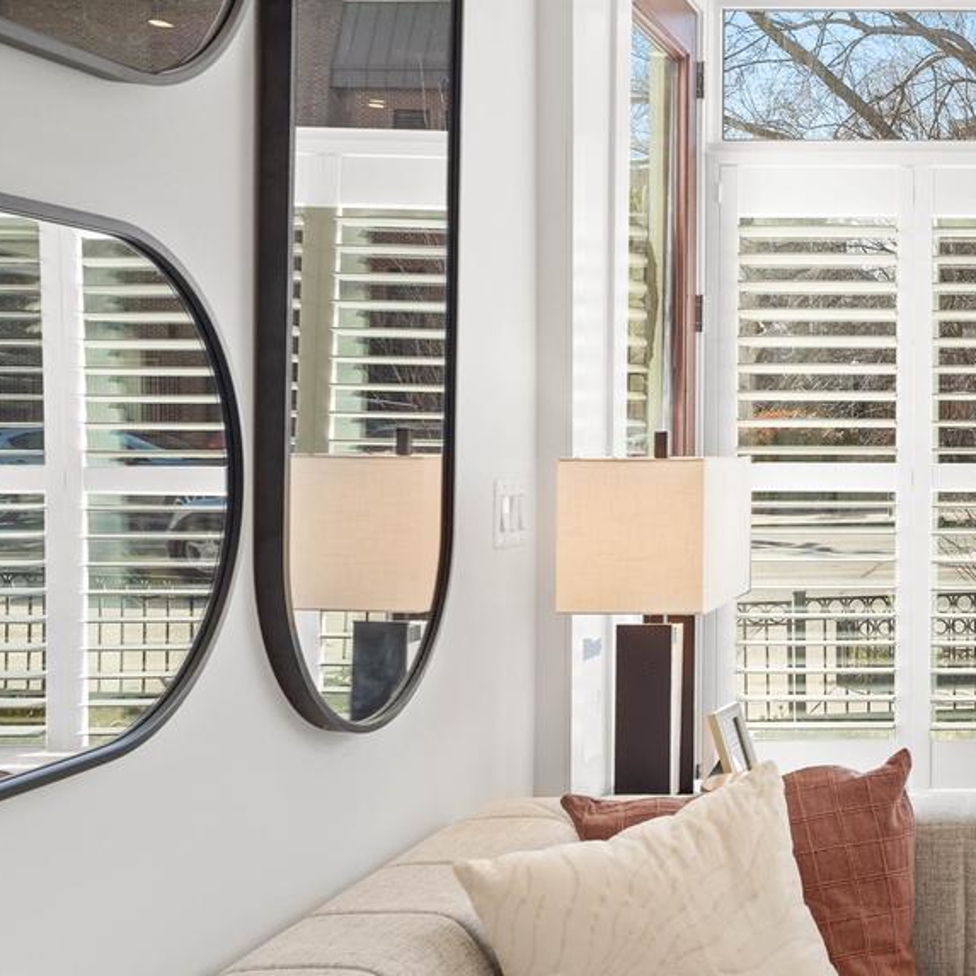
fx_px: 1533
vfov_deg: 35.3
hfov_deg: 30.6
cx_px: 1133
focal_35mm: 48
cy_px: 485
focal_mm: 22.5
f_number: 8
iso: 320
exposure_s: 1/13
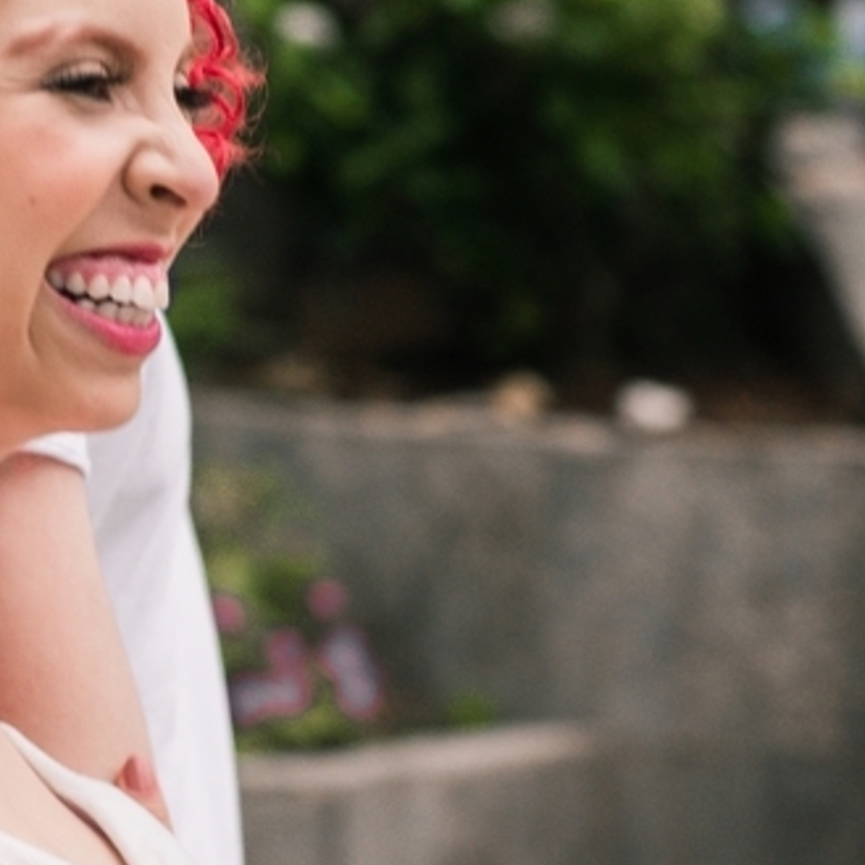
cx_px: -63
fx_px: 4382
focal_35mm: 155
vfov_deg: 11.3
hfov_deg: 11.1
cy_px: 388
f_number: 3.2
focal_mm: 50
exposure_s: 1/250
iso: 400
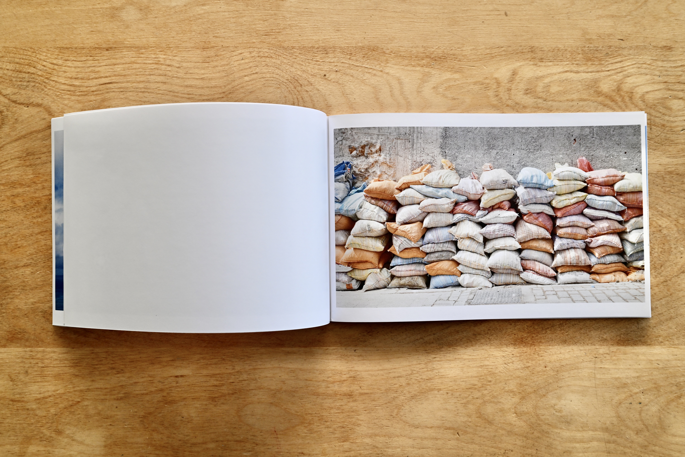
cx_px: 342
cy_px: 228
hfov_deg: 48.5
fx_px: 761
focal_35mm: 40
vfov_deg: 33.4
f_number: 5.6
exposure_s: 1/125
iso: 640
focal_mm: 40
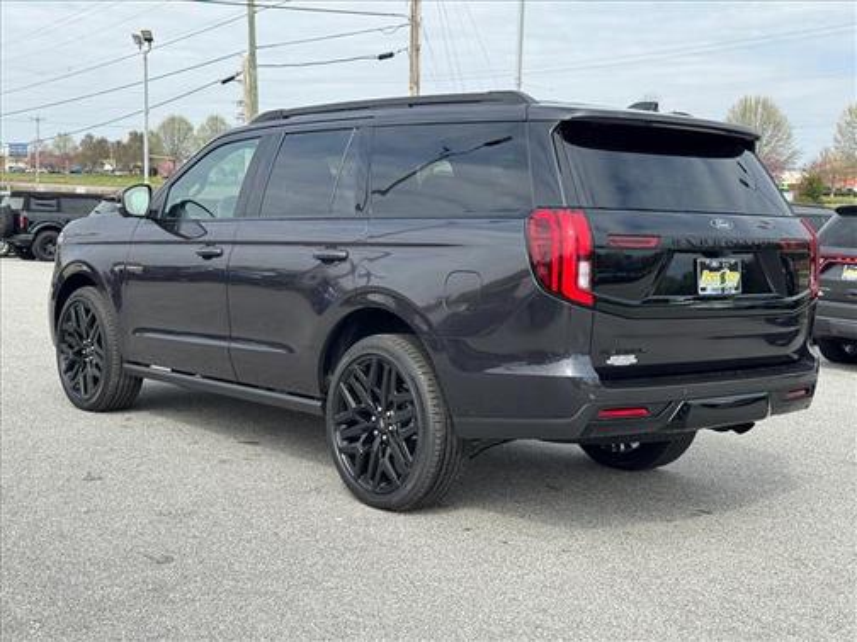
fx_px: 1188
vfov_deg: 30.3
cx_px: 428
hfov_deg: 39.7
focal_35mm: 48
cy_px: 321
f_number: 1.78
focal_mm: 6.76
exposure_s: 1/2513
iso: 64
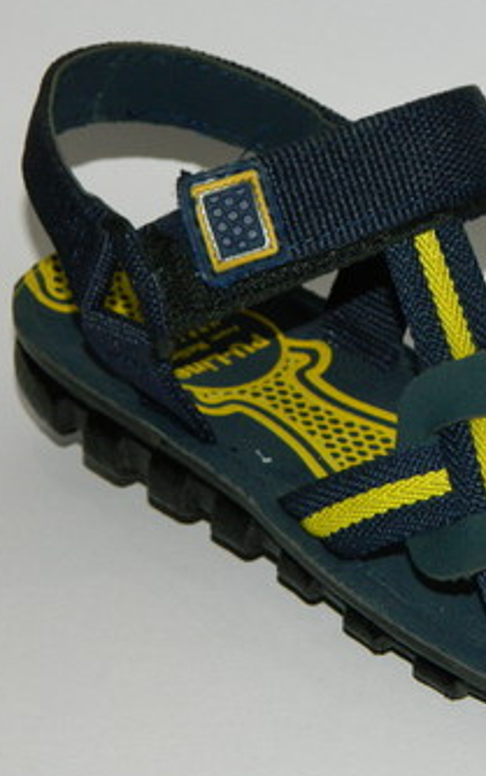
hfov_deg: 11.7
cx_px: 472
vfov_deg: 18.8
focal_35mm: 111
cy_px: 371
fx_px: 2350
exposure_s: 1/50
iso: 200
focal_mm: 12.6
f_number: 4
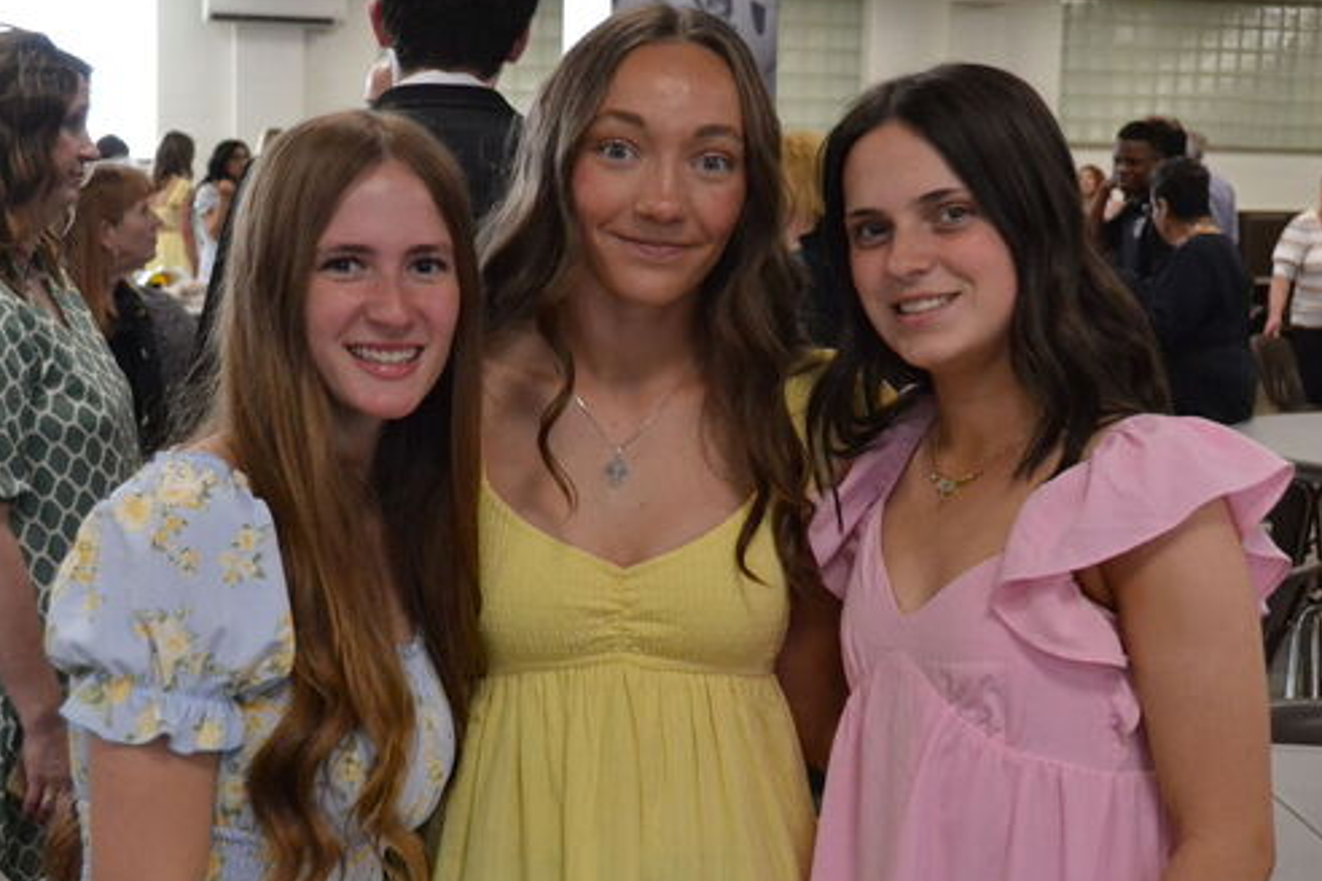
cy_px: 408
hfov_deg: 33.4
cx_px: 649
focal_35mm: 60
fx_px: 2203
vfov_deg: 22.6
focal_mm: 32
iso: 3200
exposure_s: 1/320
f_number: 4.8
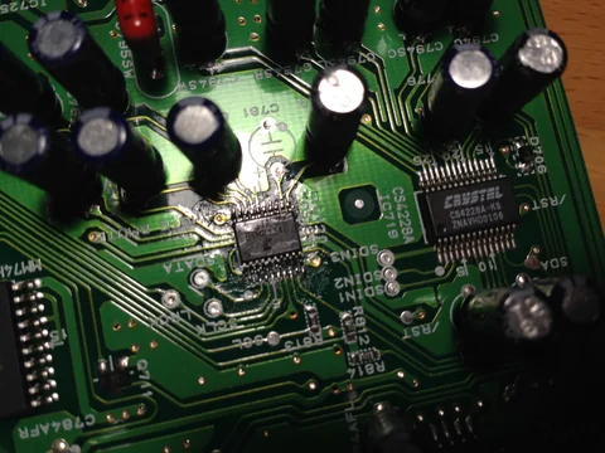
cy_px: 226
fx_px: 577
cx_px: 302
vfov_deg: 42.9
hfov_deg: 55.4
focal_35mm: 33
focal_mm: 4.12
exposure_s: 1/60
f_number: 2.4
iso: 50
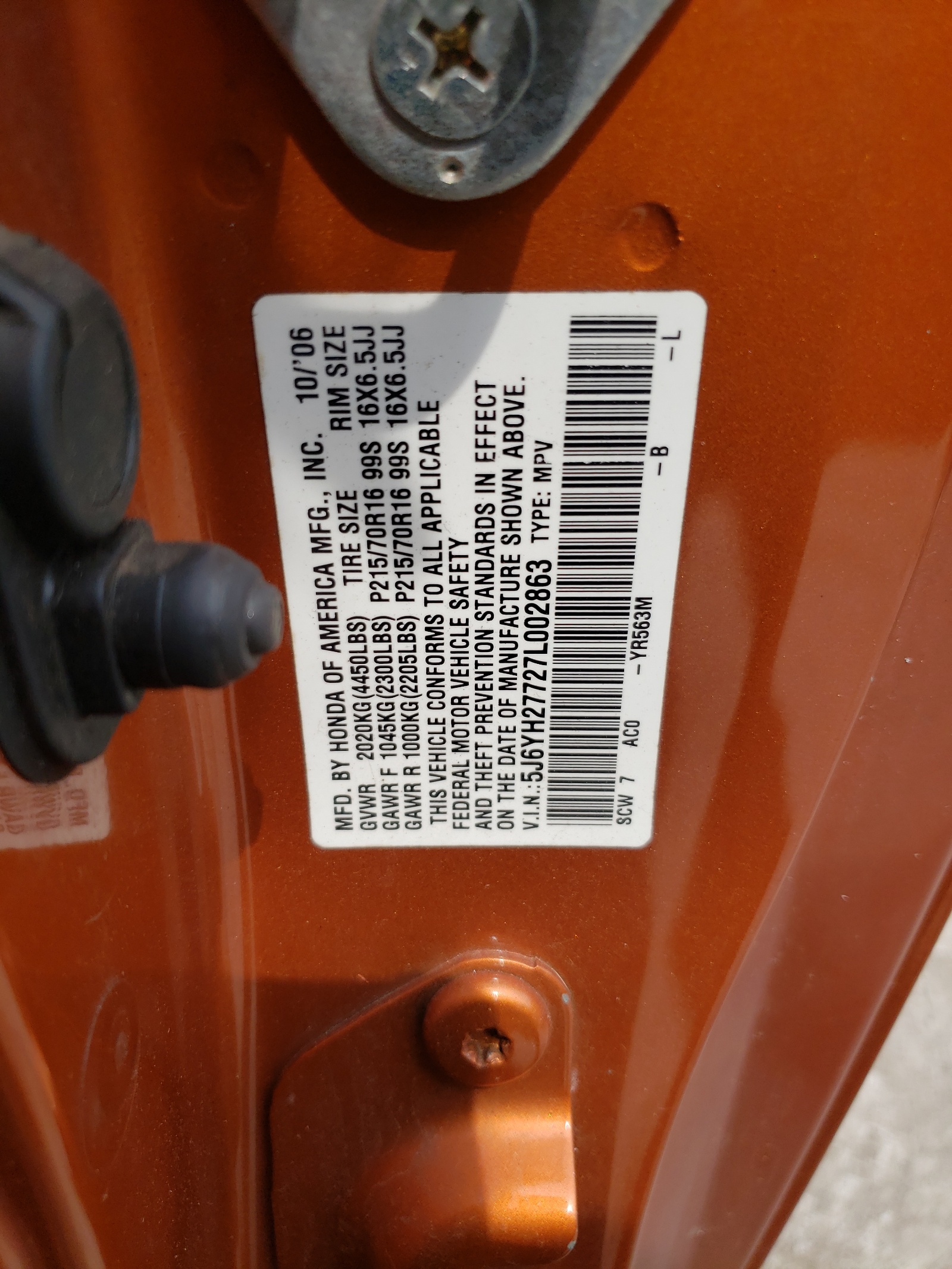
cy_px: 634
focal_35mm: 26
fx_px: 953
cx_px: 476
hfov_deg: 53.1
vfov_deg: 67.3
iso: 50
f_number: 1.5
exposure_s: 1/1667
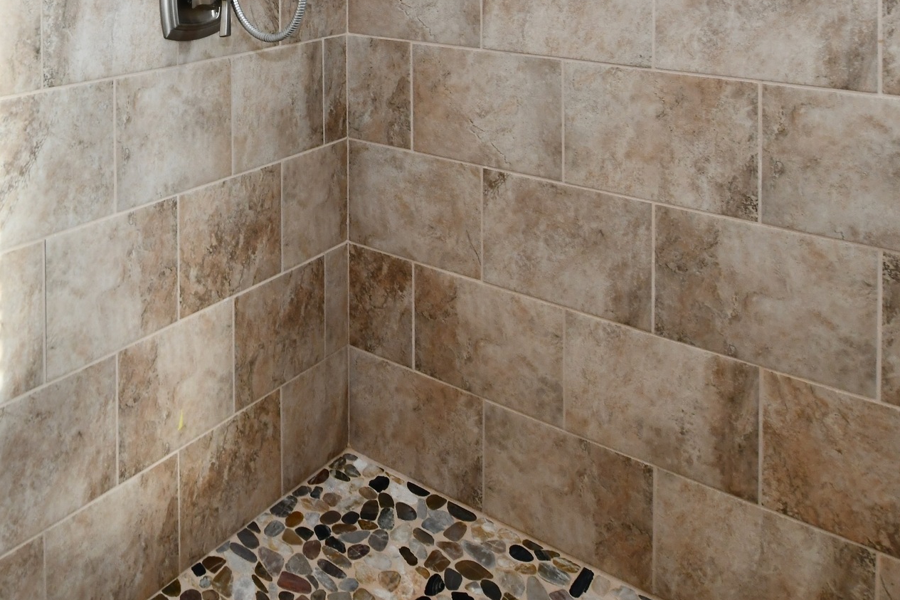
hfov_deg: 50.0
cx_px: 102
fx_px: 850
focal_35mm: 34
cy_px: -63
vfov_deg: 33.7
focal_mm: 14
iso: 640
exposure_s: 1/160
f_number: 6.3
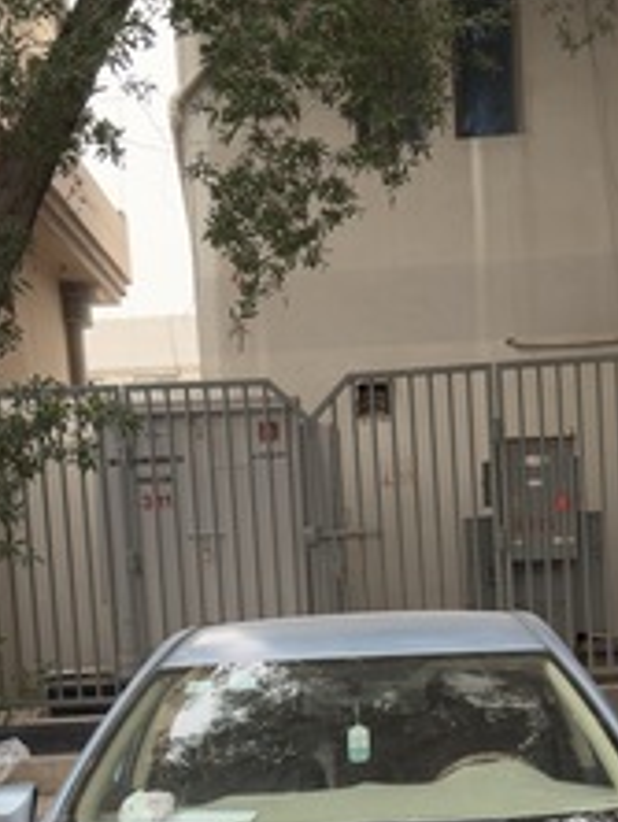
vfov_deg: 26.0
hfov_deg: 20.4
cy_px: 765
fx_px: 1711
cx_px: 376
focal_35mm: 72
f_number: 1.78
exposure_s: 1/442
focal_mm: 6.76
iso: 100
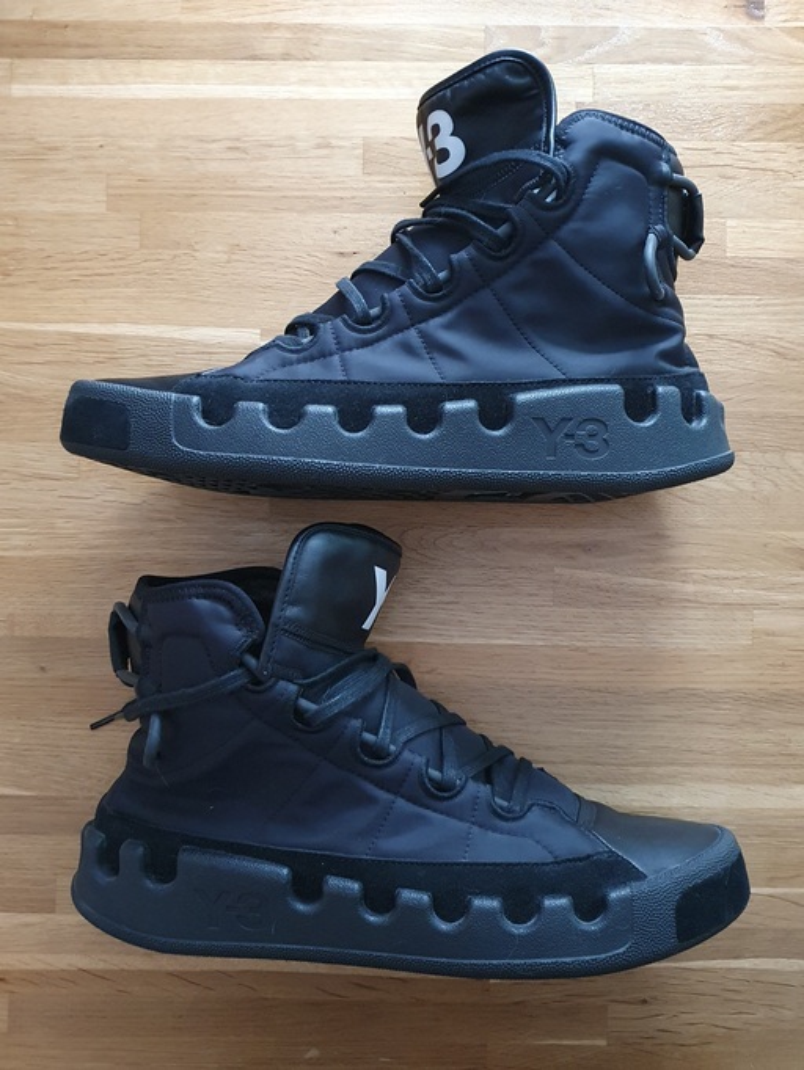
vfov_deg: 67.3
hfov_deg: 53.1
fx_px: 805
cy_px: 535
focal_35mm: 26
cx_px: 402
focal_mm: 4.32
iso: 640
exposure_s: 1/20
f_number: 1.5
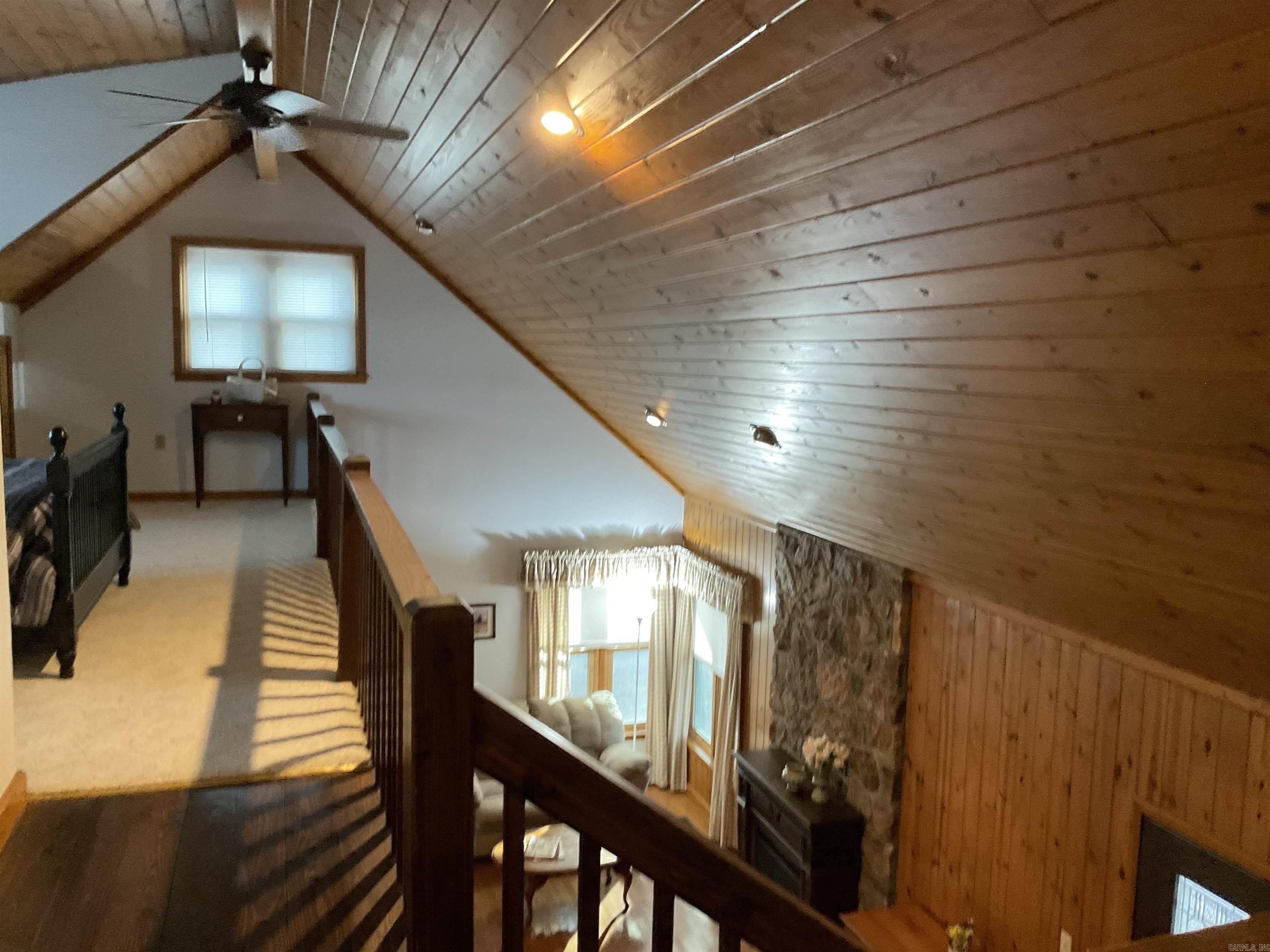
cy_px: 476
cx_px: 635
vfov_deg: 48.2
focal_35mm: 29
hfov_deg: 61.7
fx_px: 1064
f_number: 1.8
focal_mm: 3
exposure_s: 1/60
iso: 200
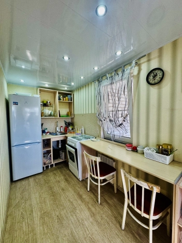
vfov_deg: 102.1
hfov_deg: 85.7
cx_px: 91
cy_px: 122
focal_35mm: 14
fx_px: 98
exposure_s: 1/100
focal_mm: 2.22
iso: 80
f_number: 2.2
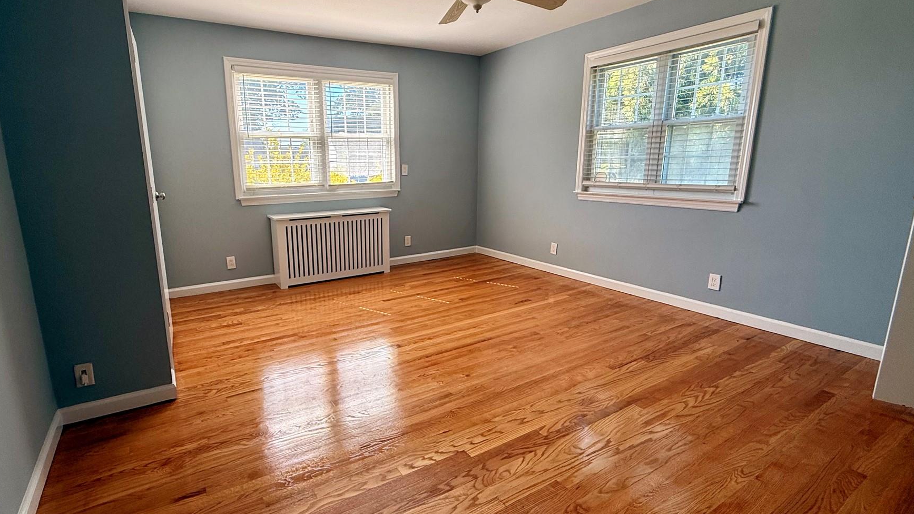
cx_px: 398
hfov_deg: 92.2
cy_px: 253
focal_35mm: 18
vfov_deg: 61.0
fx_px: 436
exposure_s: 1/166
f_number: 2.2
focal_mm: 2.22
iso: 64
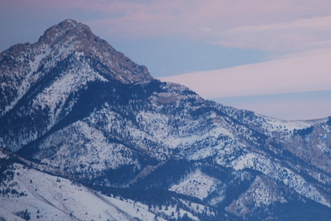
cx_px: 263
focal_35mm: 409
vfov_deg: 3.4
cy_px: 116
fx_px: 3763
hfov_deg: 5.0
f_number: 5.3
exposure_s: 1/50
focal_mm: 165
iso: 400
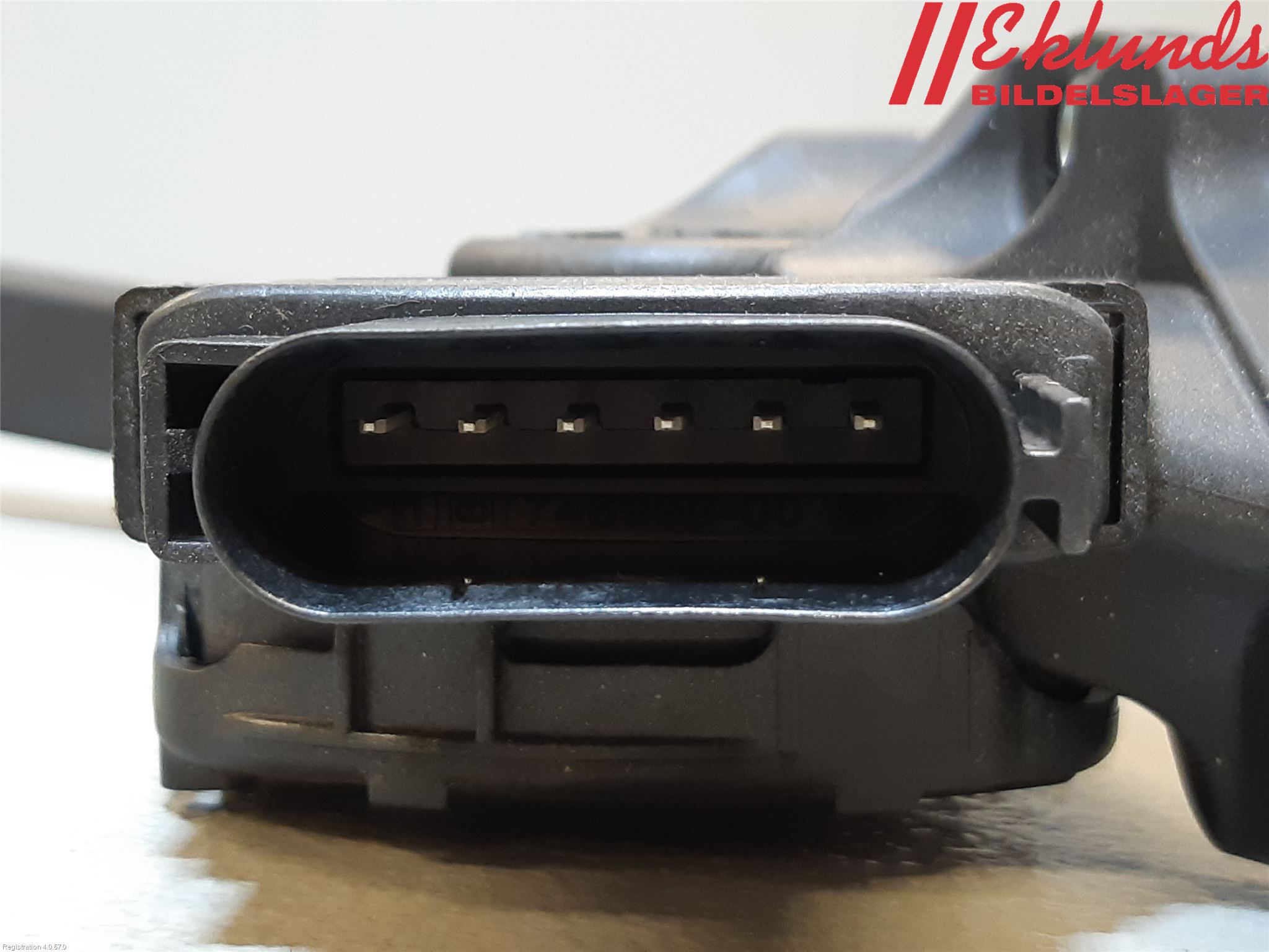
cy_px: 476
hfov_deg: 67.3
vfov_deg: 53.1
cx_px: 634
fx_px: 953
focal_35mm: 26
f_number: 1.7
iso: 160
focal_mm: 3.93
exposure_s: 1/50
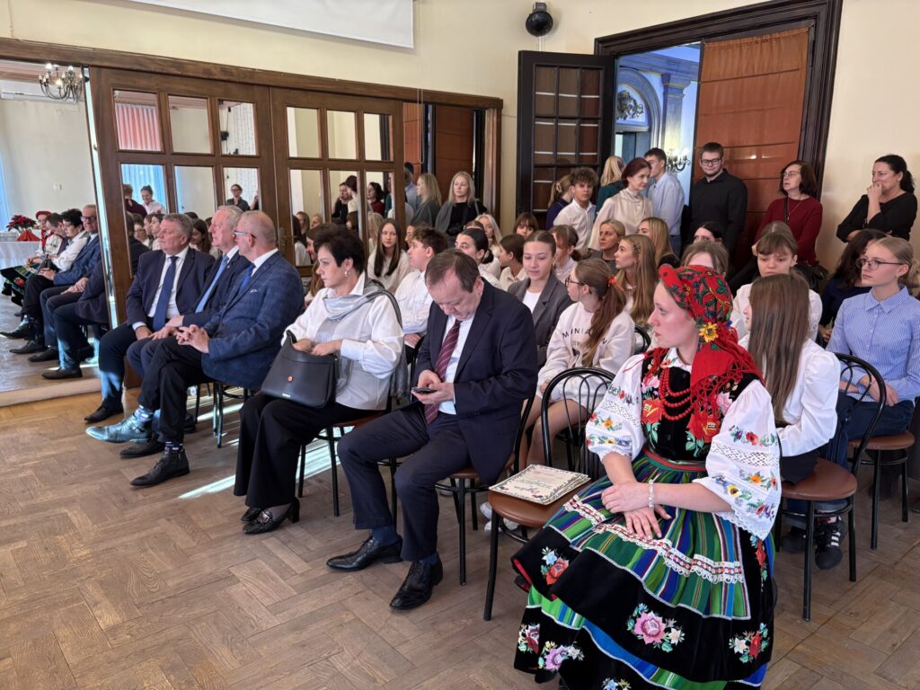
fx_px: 691
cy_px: 345
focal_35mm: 26
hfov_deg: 67.3
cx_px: 460
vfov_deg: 53.1
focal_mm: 5.96
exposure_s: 1/50
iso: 160
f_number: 1.6
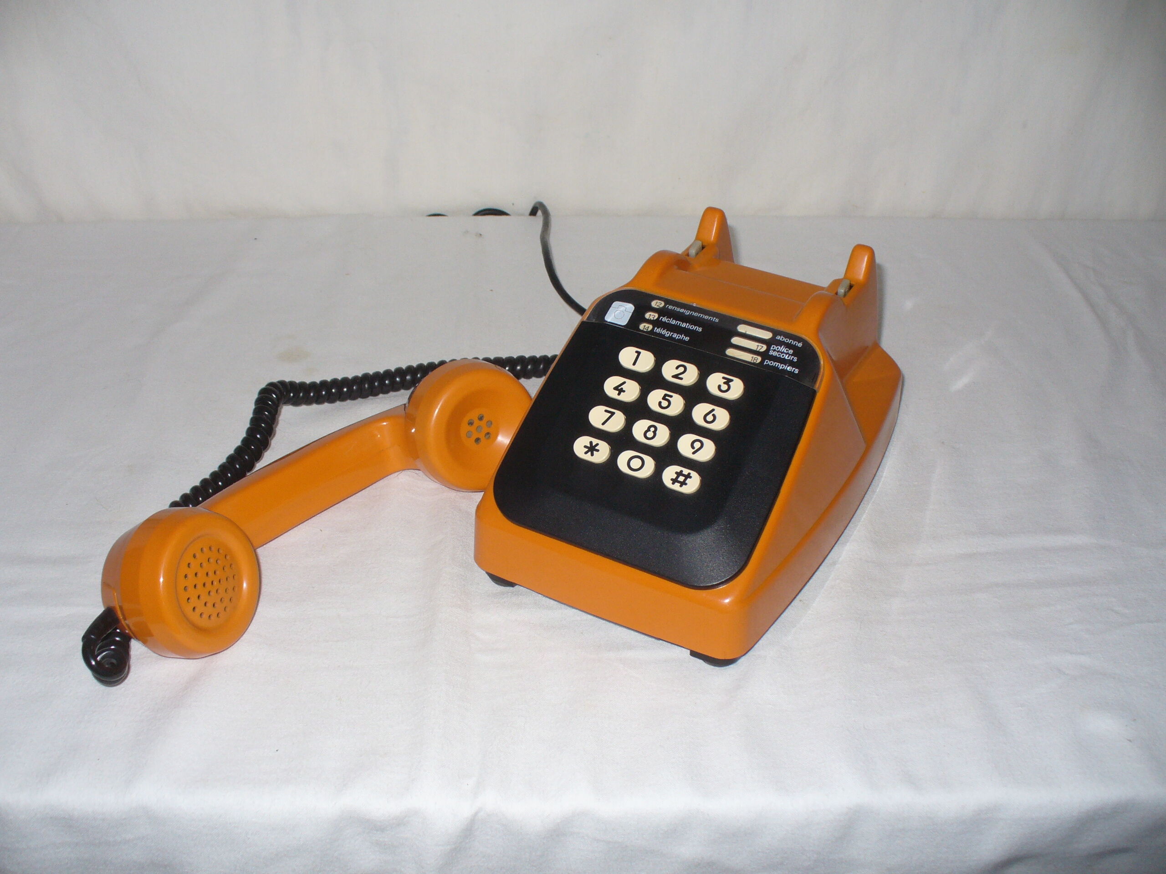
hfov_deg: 50.1
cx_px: 583
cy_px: 437
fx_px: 1246
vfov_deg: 38.7
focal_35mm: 37
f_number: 2.8
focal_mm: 6.1
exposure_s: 1/30
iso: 100
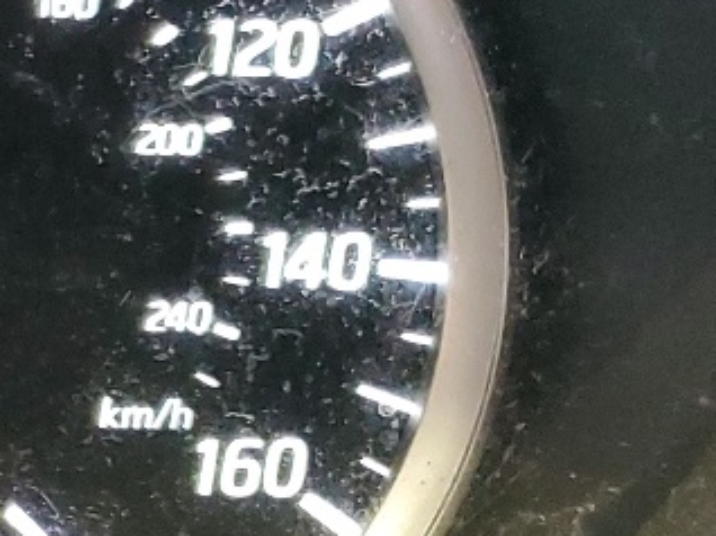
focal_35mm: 131
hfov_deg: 11.9
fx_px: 2708
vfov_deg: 11.3
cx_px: -1054
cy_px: 200
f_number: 1.5
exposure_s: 1/40
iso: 320
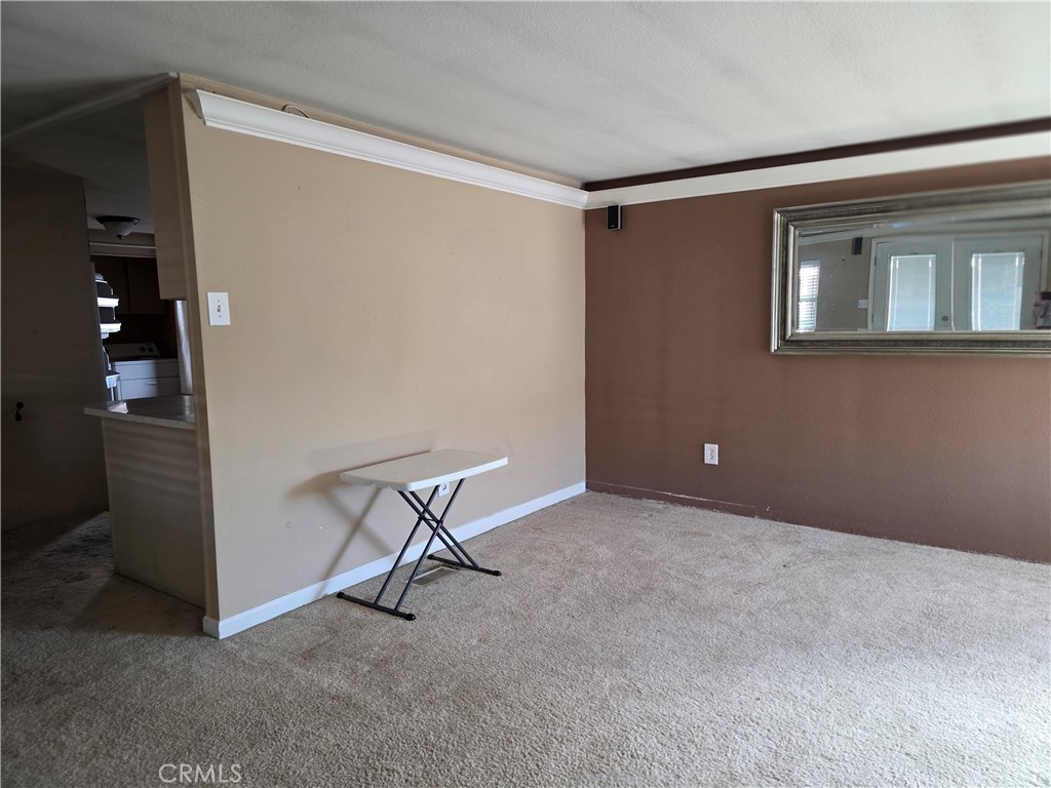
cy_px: 394
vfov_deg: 58.9
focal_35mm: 23
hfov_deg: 73.9
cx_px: 526
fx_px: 698
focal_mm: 6.3
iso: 320
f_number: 1.7
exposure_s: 1/120
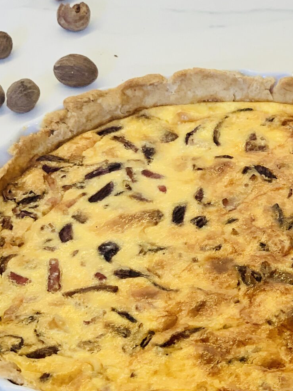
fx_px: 1218
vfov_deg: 18.2
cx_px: 209
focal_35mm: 108
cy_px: 226
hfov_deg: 13.7
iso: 100
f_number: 2.4
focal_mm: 6
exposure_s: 1/122
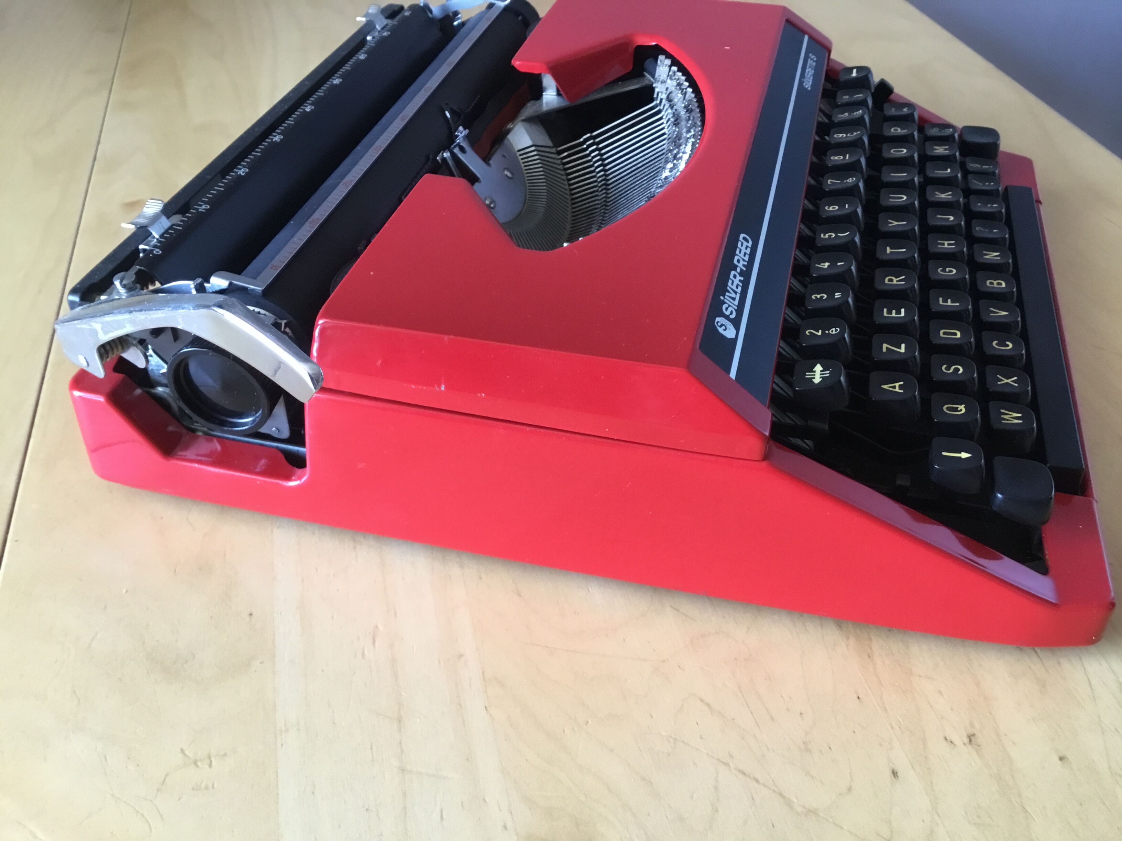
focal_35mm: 31
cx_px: 561
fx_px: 1005
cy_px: 420
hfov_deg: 58.4
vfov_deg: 45.4
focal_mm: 3.3
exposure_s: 1/33
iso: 160
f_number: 2.4
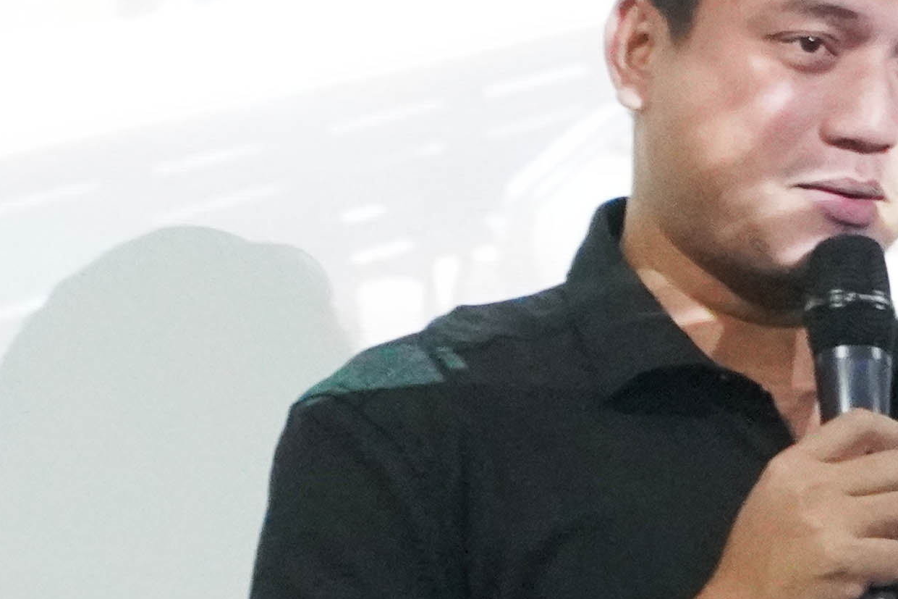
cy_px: 671
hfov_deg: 5.8
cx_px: 360
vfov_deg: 3.9
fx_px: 8864
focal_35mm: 355
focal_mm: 49
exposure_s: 1/100
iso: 6400
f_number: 5.6
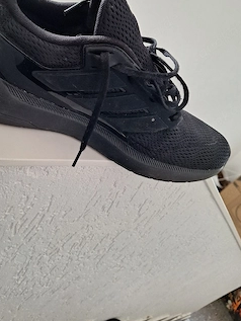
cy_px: 126
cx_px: 94
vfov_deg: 61.0
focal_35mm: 29
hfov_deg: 47.9
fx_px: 269
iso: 80
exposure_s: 1/50
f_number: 1.8
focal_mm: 5.54
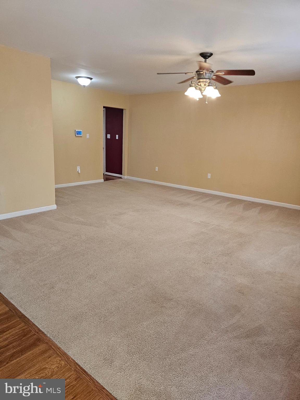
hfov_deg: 58.9
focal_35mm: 23
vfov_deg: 73.9
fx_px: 266
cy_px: 200
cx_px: 150
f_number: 1.7
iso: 320
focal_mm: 6.3
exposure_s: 1/170
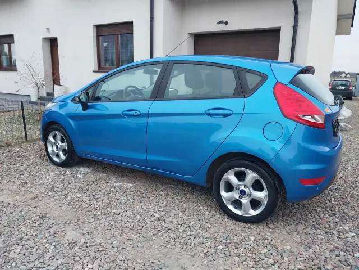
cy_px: 135
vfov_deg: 46.8
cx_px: 180
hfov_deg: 60.0
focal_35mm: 30
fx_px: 311
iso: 64
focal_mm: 4.6
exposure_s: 1/100
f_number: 1.8
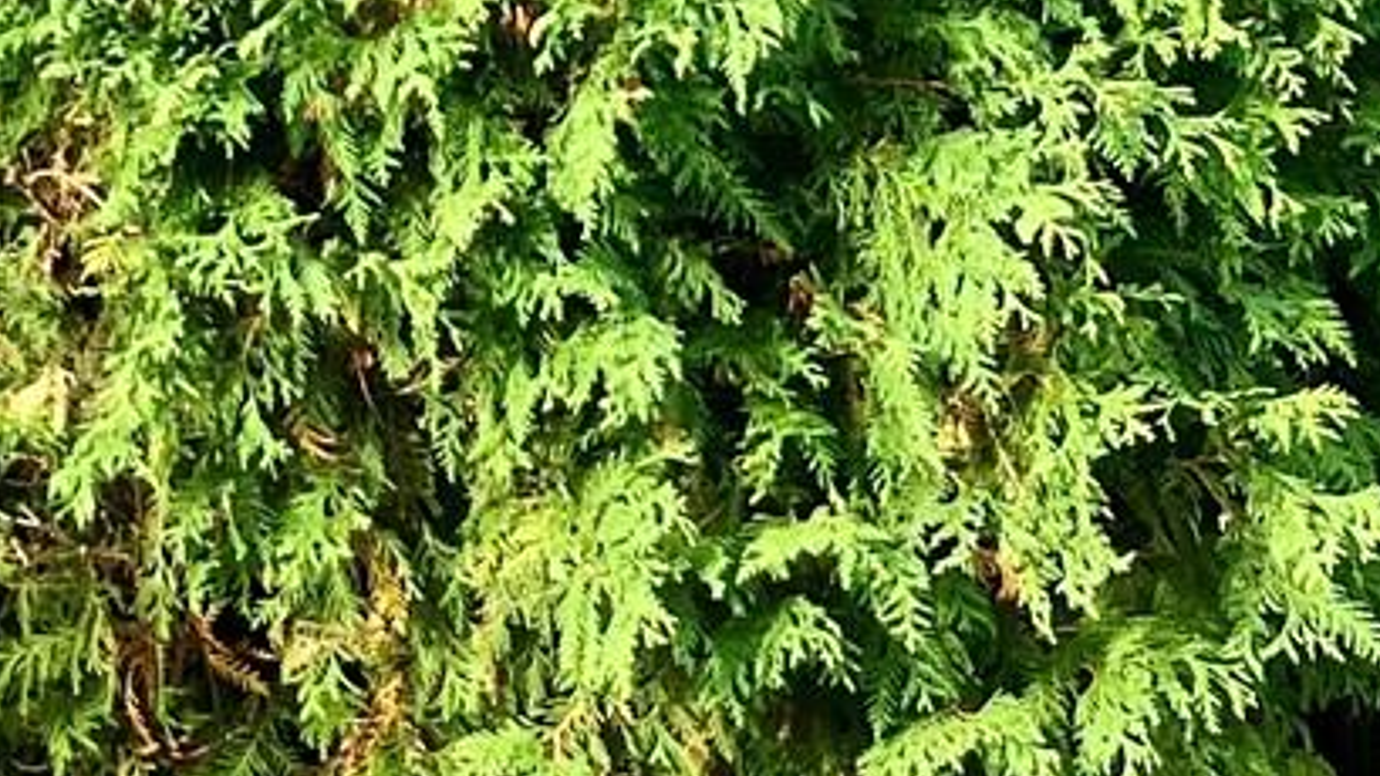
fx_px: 5196
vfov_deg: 8.0
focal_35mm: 142
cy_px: -948
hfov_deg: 12.8
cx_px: -1545
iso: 50
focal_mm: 5.7
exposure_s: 1/419
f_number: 1.5
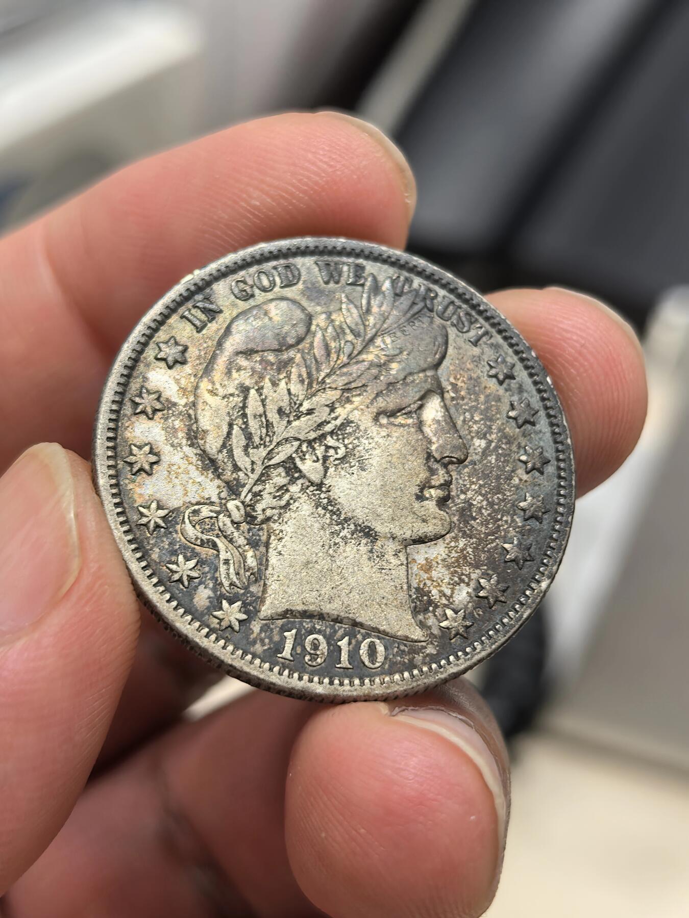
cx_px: 344
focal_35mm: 54
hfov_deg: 27.0
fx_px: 1433
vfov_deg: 35.5
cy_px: 459
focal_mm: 6.98
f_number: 2
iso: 160
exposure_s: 1/50
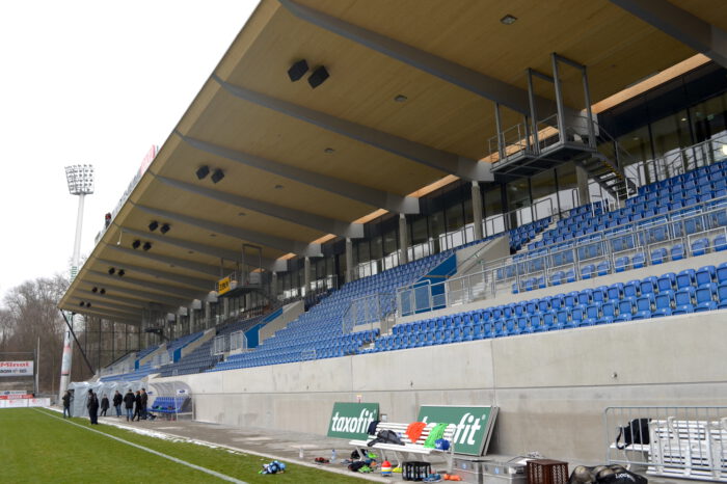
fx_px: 666
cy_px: 242
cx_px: 364
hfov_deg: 57.2
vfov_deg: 39.9
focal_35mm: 33
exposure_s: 1/160
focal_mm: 22
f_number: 6.3
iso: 200
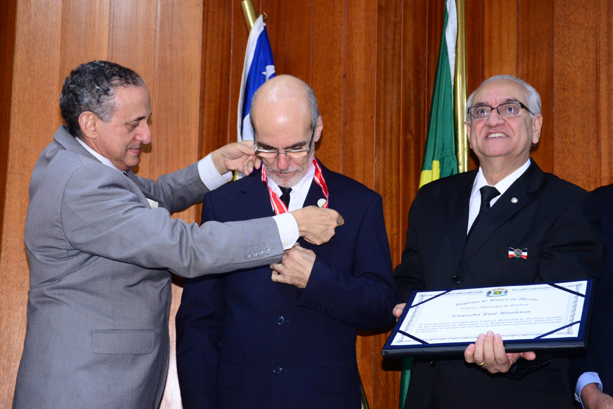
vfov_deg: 19.5
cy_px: 204
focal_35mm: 70
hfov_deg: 28.8
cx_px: 306
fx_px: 1192
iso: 2500
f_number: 8
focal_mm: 70
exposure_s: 1/60
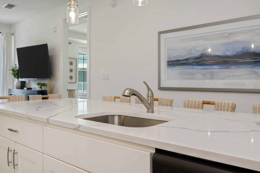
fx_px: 216
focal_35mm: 30
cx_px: 130
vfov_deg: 43.5
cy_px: 86
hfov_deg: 62.0
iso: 200
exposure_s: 1/30
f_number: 9
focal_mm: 30
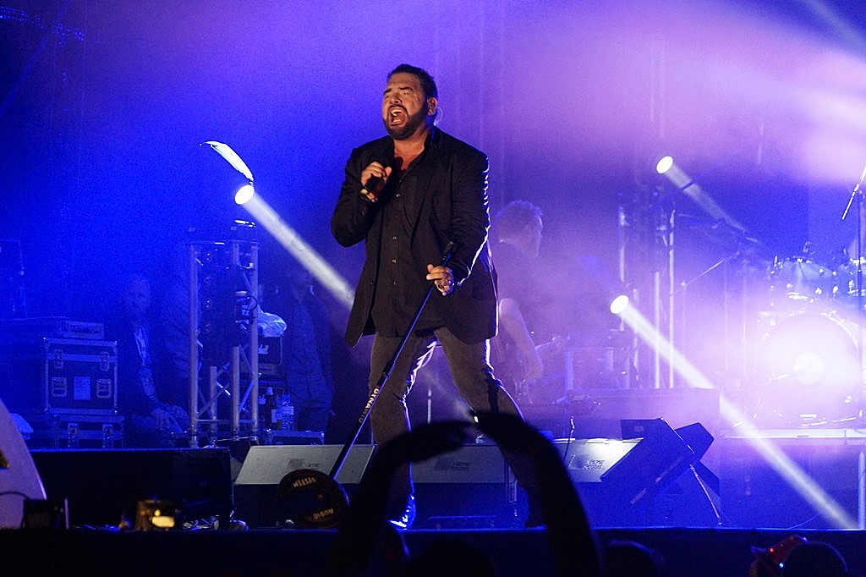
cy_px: 288
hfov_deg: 11.4
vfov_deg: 7.6
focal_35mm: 180
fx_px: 4328
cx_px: 433
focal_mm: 120
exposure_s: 1/125
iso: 3200
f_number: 4.5
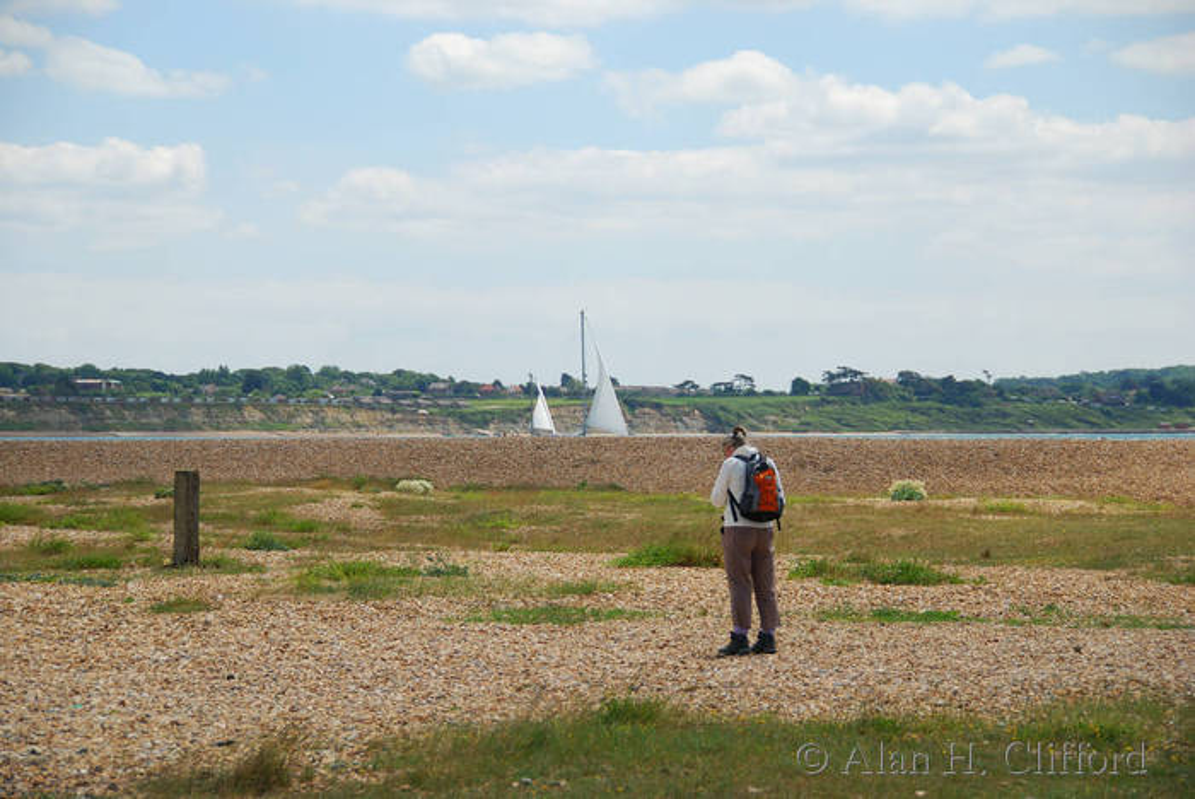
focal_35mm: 112
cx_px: 598
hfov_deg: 18.2
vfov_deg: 12.2
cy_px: 400
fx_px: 3737
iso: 140
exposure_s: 1/800
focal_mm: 75
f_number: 5.3
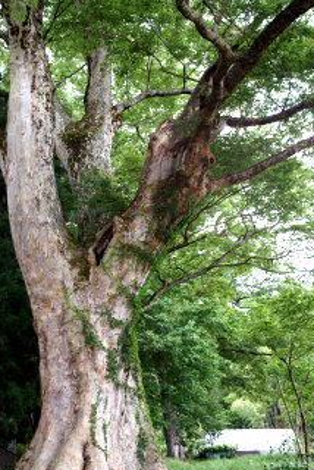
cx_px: 93
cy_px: 239
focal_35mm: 50
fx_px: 653
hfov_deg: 26.8
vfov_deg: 39.6
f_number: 5.6
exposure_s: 1/60
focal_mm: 35
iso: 320
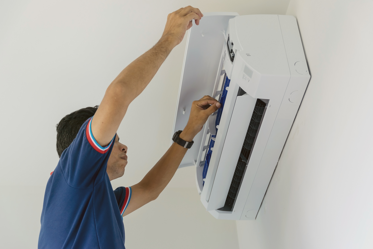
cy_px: 124
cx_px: 186
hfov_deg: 33.4
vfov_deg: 22.6
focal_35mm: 60
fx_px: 622
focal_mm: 40
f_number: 3.5
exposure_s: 1/160
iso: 200
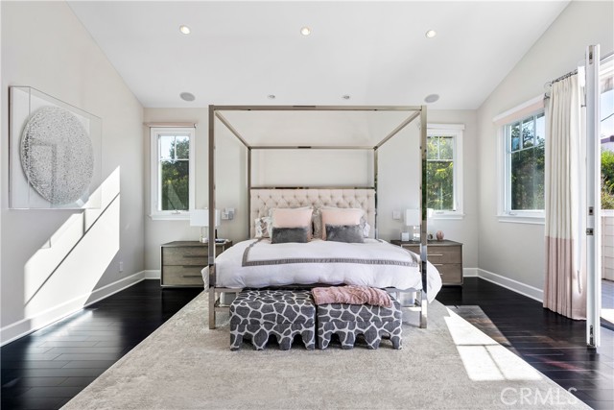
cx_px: 307
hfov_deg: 84.0
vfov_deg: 62.0
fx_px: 341
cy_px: 205
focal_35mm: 20
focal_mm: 20
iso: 320
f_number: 9.5
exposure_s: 1/10
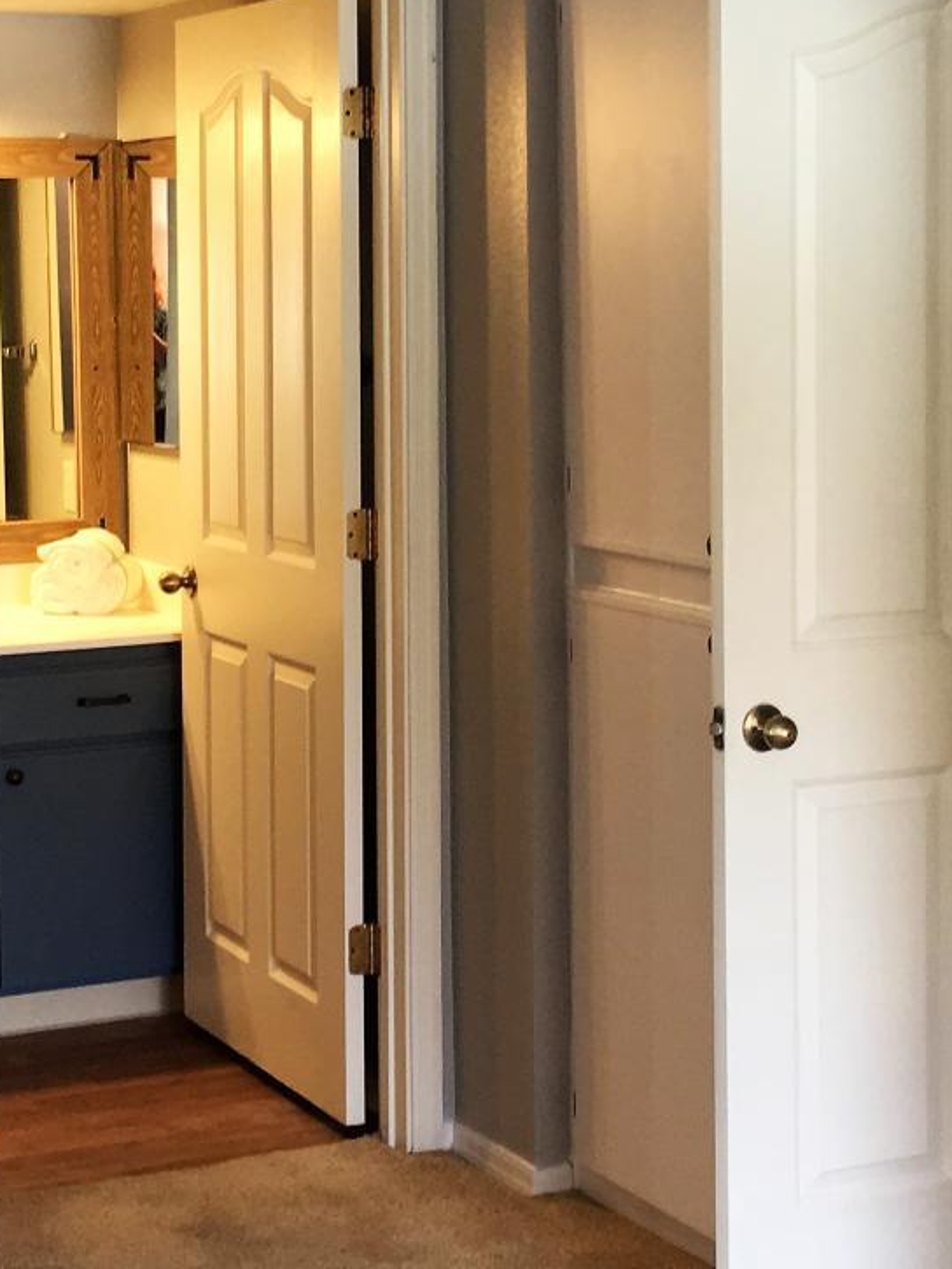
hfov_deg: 18.4
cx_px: 446
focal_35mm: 80
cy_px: 415
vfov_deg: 24.3
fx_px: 2933
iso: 64
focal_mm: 4.15
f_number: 2.2
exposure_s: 1/30
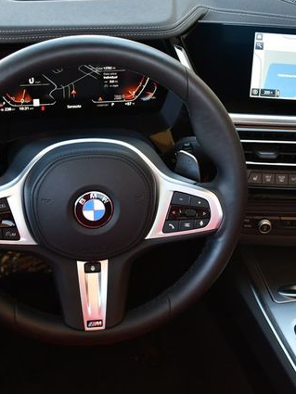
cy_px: 197
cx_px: 181
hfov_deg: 25.2
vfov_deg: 33.2
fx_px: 661
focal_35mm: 58
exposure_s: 1/250
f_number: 3.8
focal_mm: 20
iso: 720
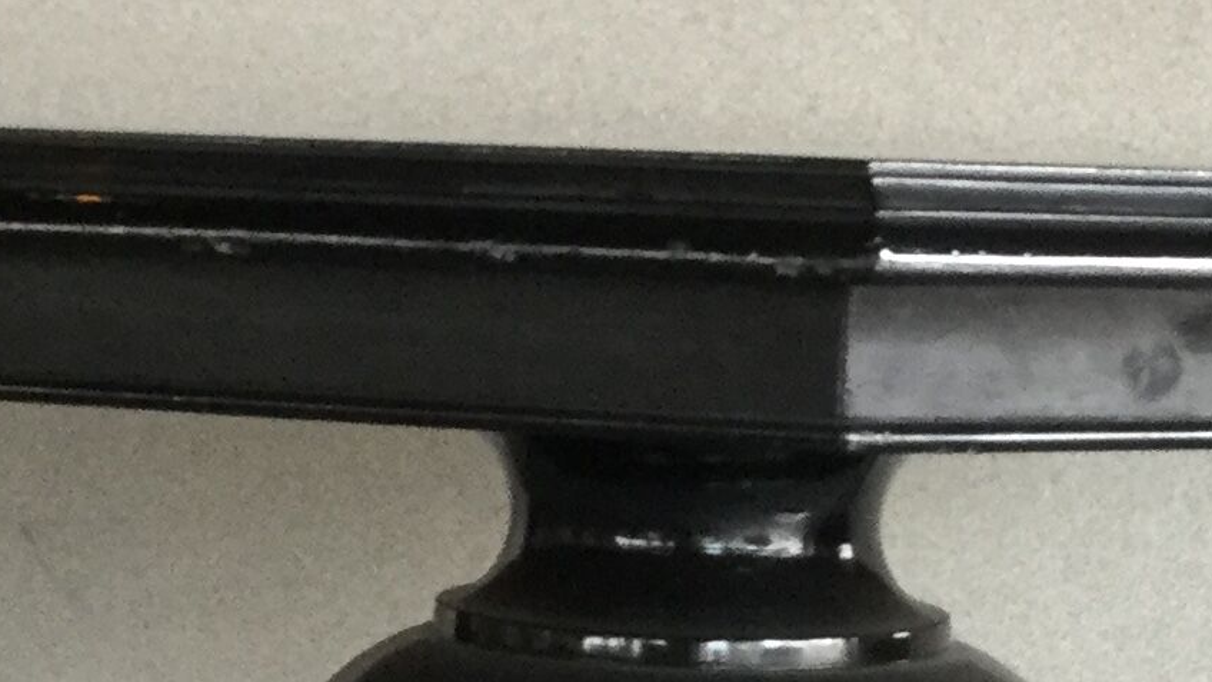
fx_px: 4178
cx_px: 763
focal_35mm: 130
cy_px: 489
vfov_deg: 9.3
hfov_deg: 16.5
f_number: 2.4
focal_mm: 3.3
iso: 125
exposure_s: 1/33
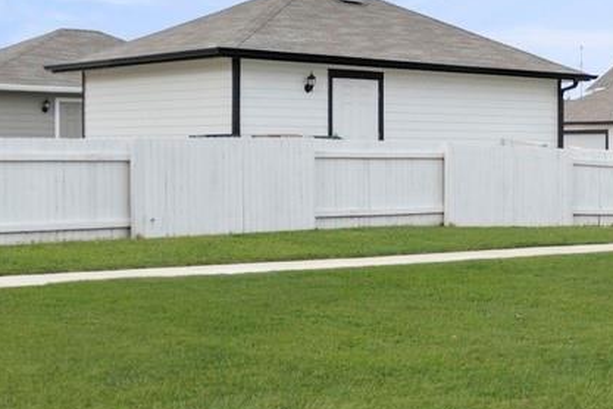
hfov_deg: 14.4
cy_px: 118
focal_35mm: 140
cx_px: 649
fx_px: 2384
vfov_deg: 9.8
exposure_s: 1/320
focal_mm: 24
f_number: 8
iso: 400
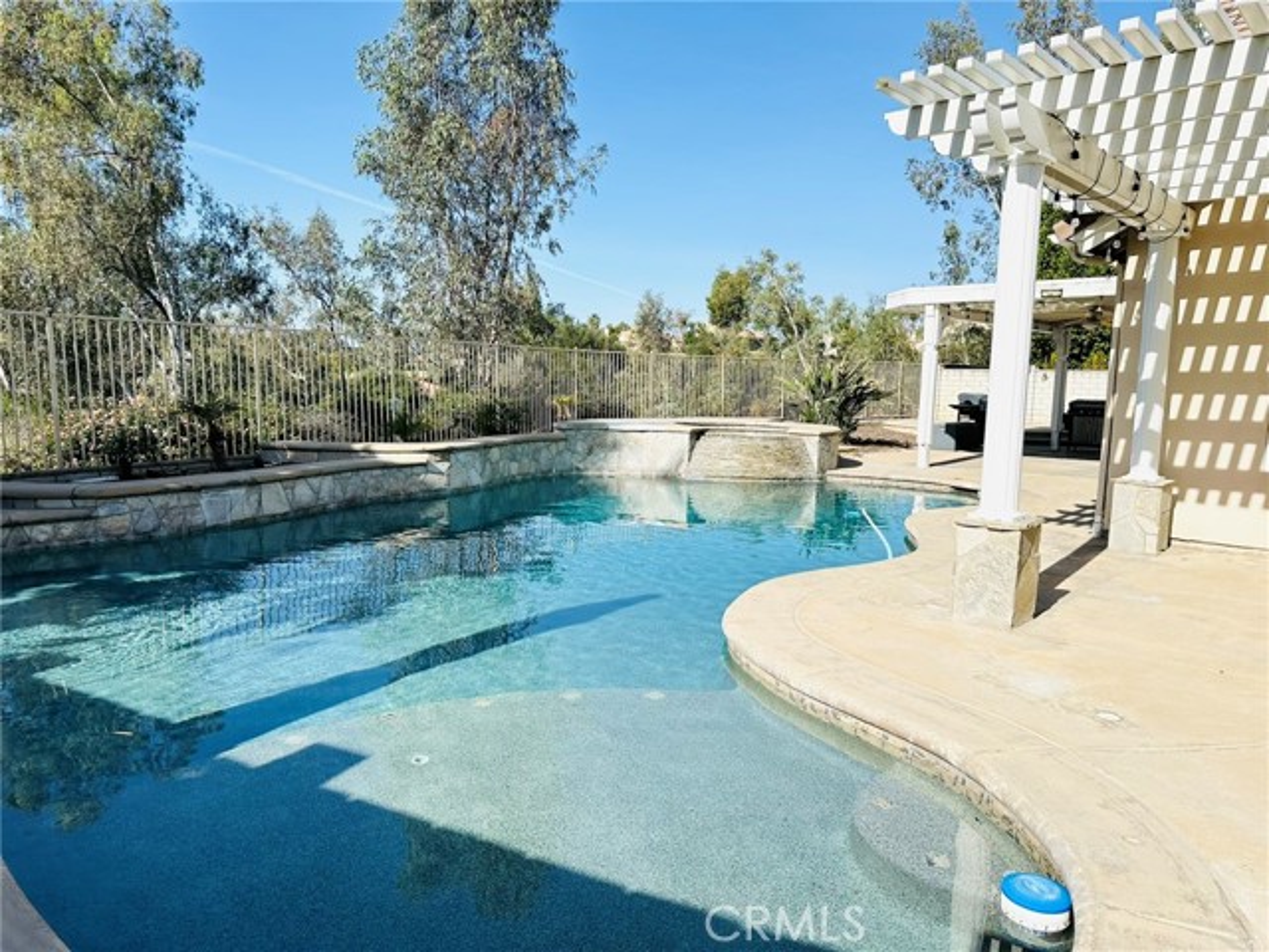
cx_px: 634
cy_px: 476
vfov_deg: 56.8
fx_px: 880
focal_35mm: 24
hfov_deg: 71.6
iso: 80
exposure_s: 1/5525
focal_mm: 6.86
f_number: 1.78
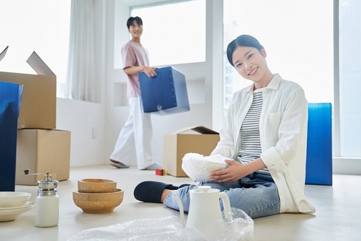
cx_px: 180
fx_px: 371
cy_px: 120
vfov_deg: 36.0
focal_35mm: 37
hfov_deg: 51.9
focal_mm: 37
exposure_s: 1/320
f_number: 2.8
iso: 400
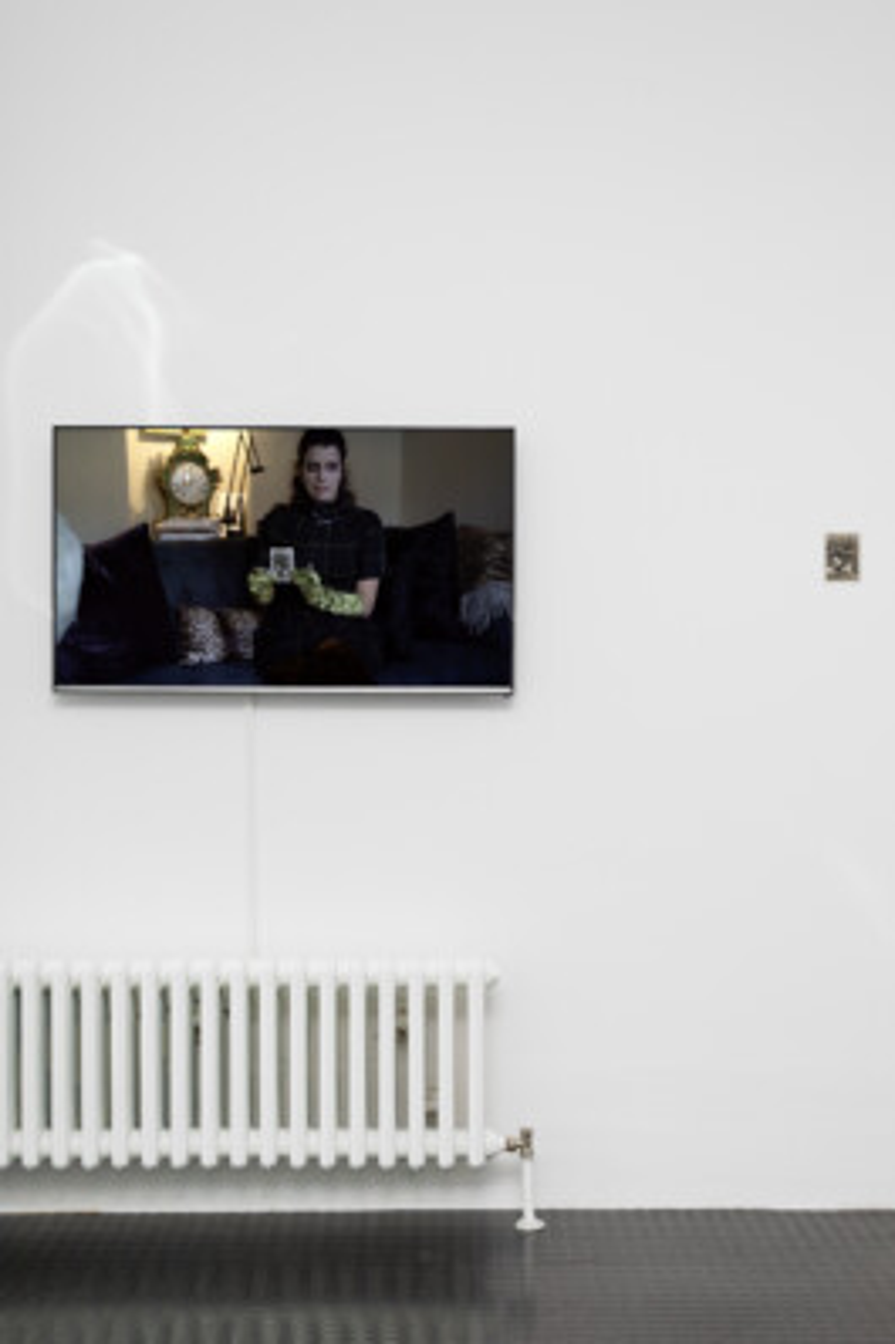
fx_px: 1866
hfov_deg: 27.0
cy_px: 672
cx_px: 448
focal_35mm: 50
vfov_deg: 39.6
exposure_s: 1/160
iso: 200
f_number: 10
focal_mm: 50
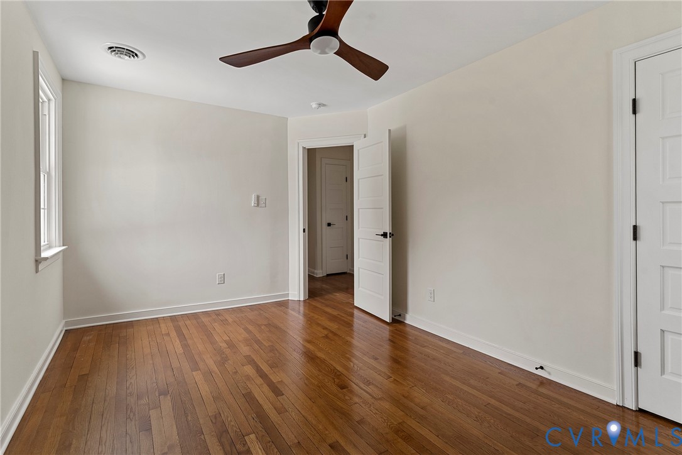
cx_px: 341
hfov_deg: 93.3
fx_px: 322
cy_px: 228
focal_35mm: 17
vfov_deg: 70.4
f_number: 8
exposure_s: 1/15
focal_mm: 17
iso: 640
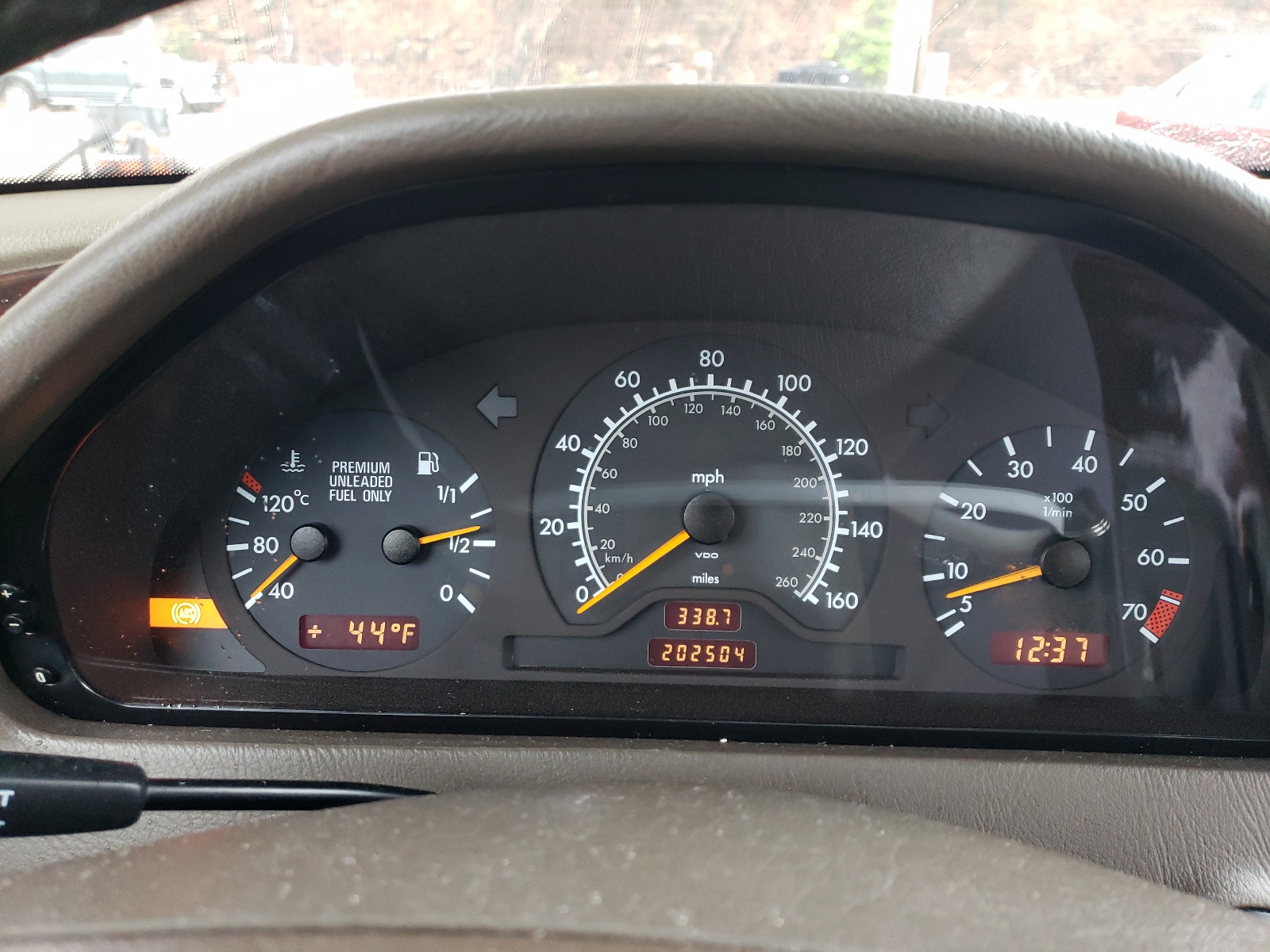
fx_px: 954
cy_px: 476
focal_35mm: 26
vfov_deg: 53.1
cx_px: 635
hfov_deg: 67.3
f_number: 1.5
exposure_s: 1/40
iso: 246
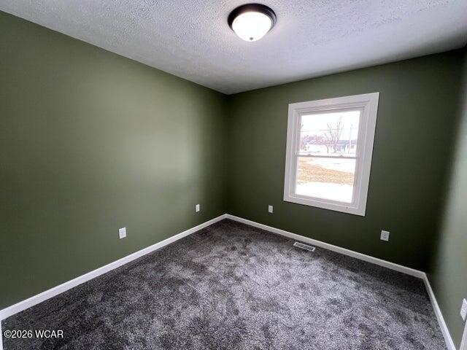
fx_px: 175
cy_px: 175
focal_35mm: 13
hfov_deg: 106.2
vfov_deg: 89.9
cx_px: 234
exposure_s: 1/120
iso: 200
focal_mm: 1.57
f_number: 1.8
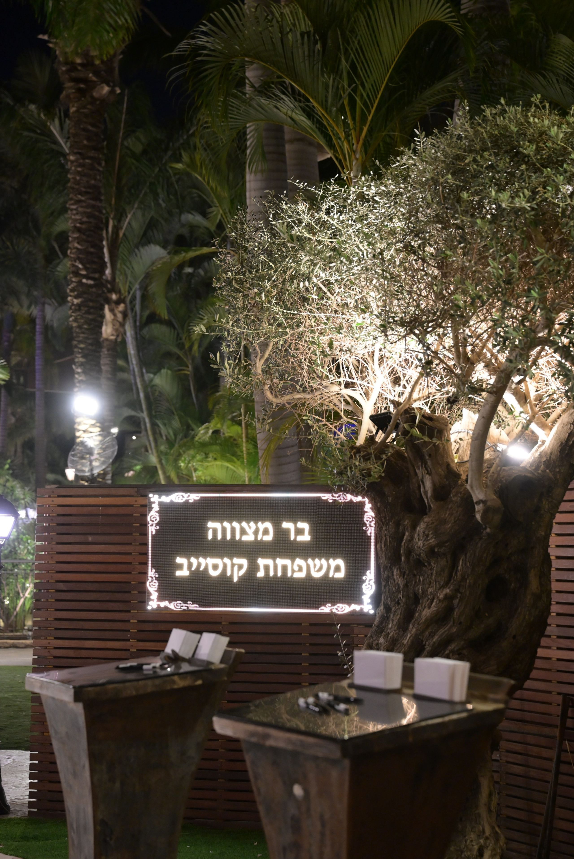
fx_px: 1553
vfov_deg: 30.9
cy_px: 430
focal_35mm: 65
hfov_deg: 20.9
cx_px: 287
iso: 2500
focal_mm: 65
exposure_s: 1/50
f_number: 4.5
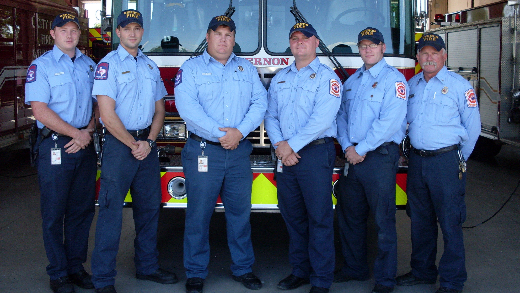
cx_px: 262
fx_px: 579
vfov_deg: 28.2
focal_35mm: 42
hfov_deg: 48.4
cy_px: 109
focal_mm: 6.3
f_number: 2.8
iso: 80
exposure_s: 1/180
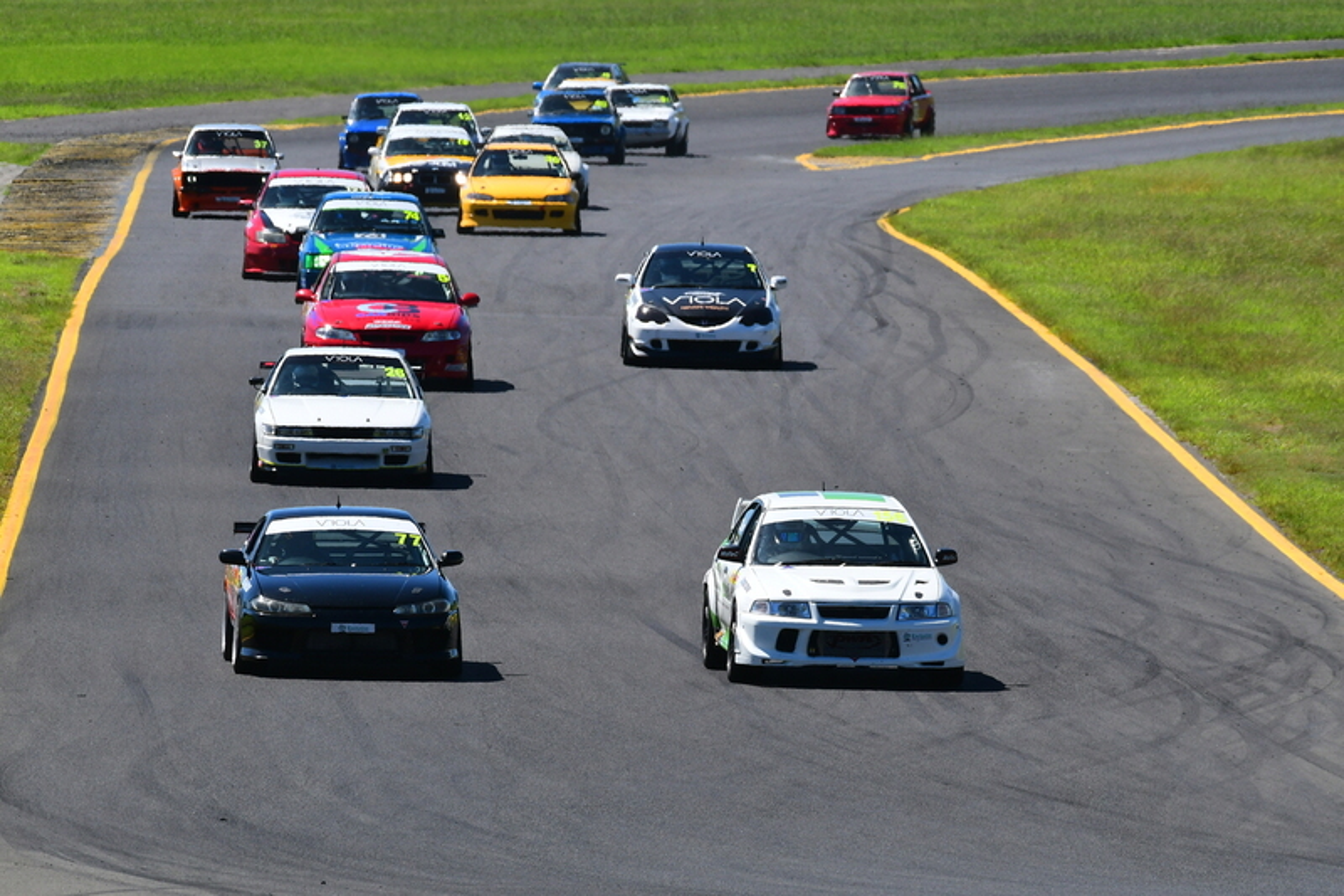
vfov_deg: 2.3
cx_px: 672
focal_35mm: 585
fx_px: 21834
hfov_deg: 3.5
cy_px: 448
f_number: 13
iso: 500
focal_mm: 390
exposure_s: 1/640
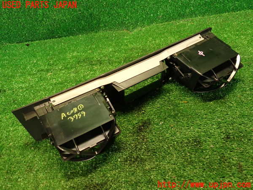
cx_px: 126
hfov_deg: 56.8
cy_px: 95
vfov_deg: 44.2
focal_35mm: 32
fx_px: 234
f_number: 2.4
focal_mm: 5.79
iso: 400
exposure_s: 1/30
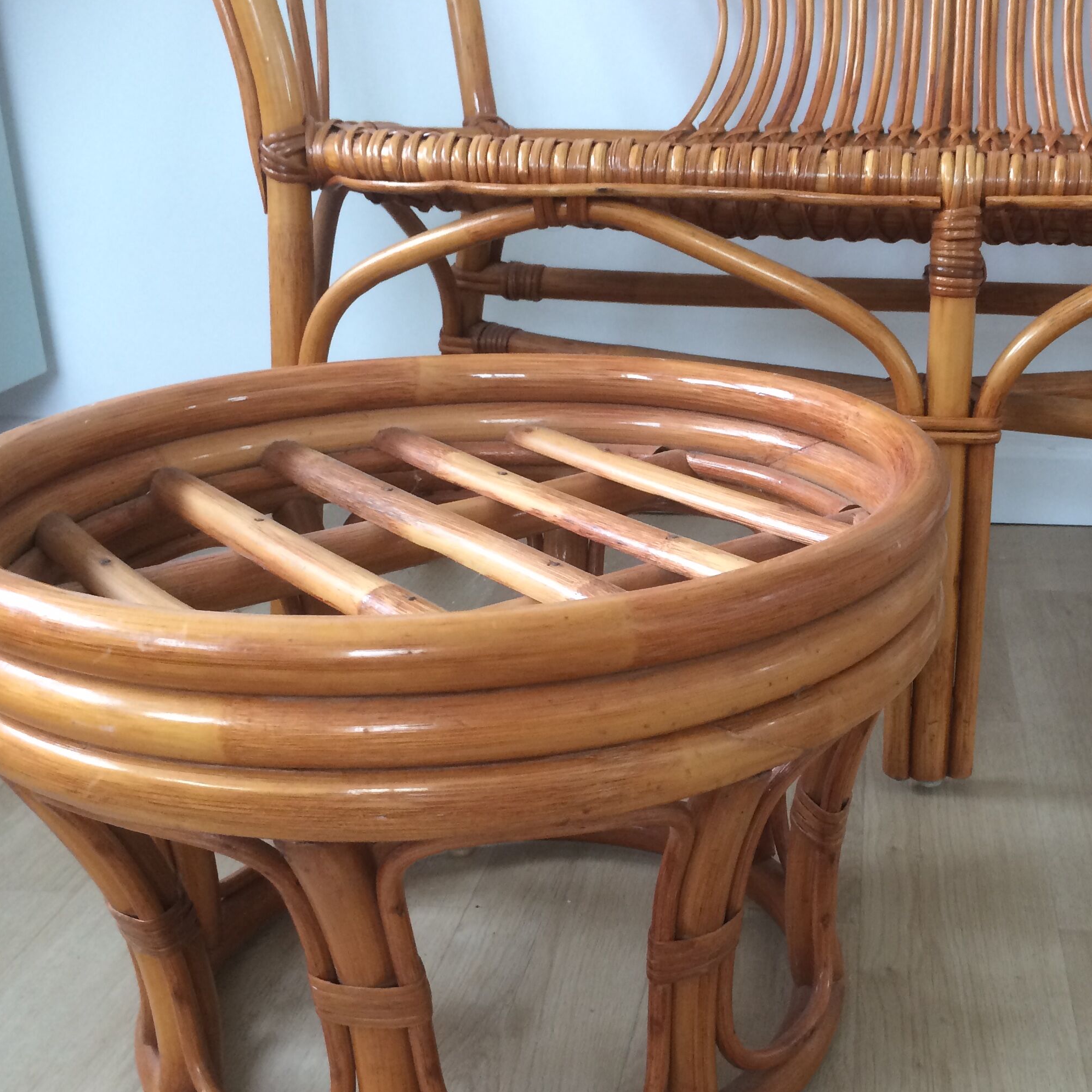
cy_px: 632
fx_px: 1499
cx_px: 796
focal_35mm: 42
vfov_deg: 39.9
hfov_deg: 39.1
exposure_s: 1/33
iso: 125
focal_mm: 4.15
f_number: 2.2
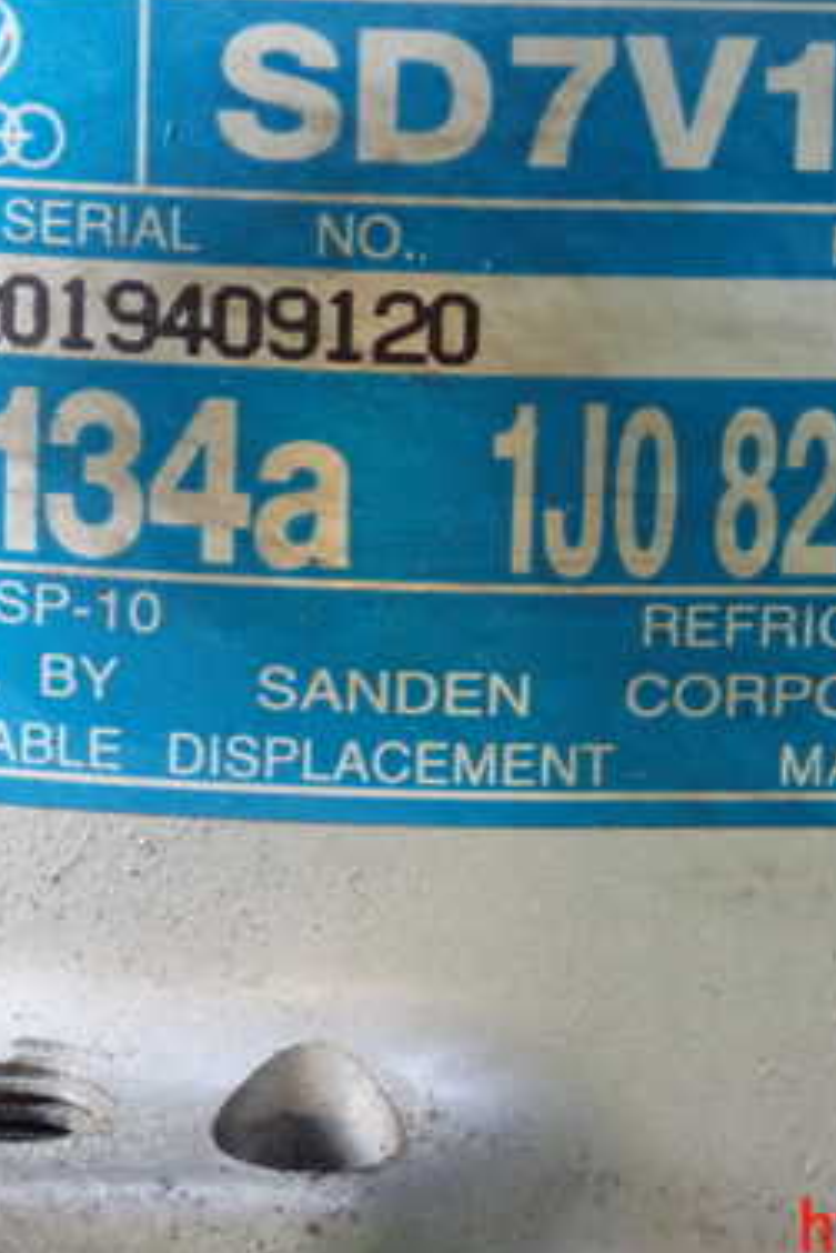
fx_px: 4733
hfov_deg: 10.1
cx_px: 553
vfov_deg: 15.1
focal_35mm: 136
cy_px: 523
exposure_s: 1/80
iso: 800
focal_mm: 14.62
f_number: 4.3
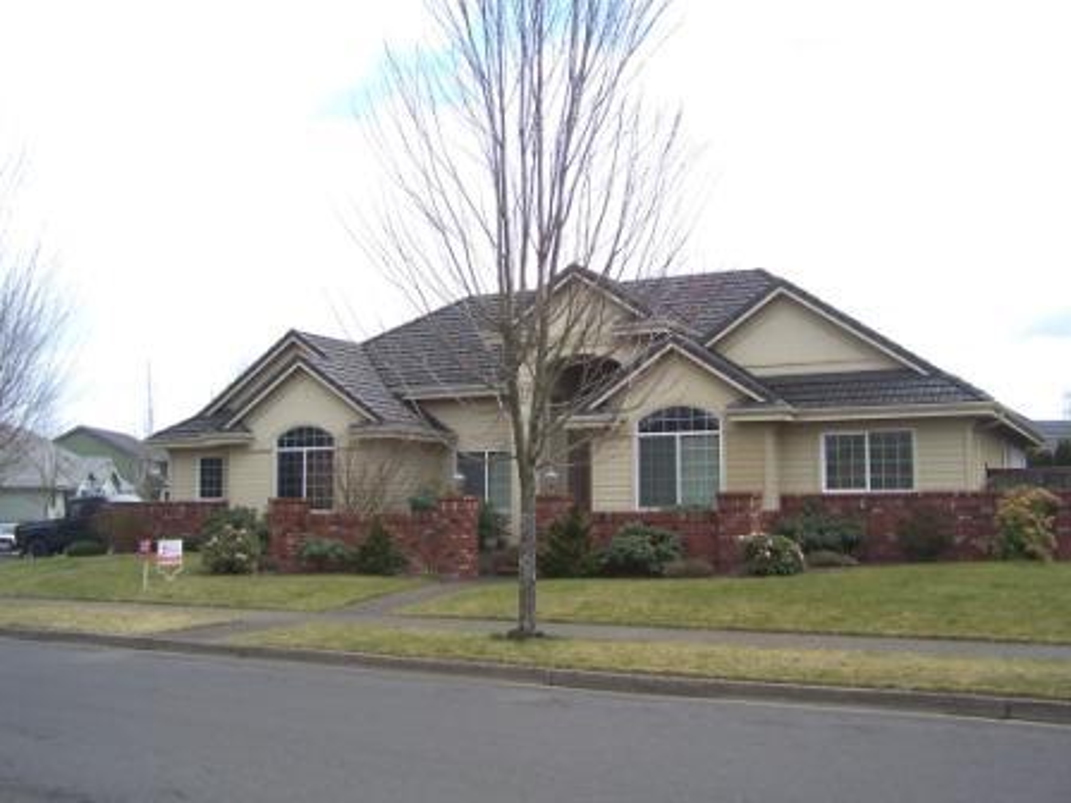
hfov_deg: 49.0
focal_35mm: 38
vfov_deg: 37.7
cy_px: 402
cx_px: 536
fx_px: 1176
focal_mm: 6.3
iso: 80
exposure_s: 1/750
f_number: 2.8
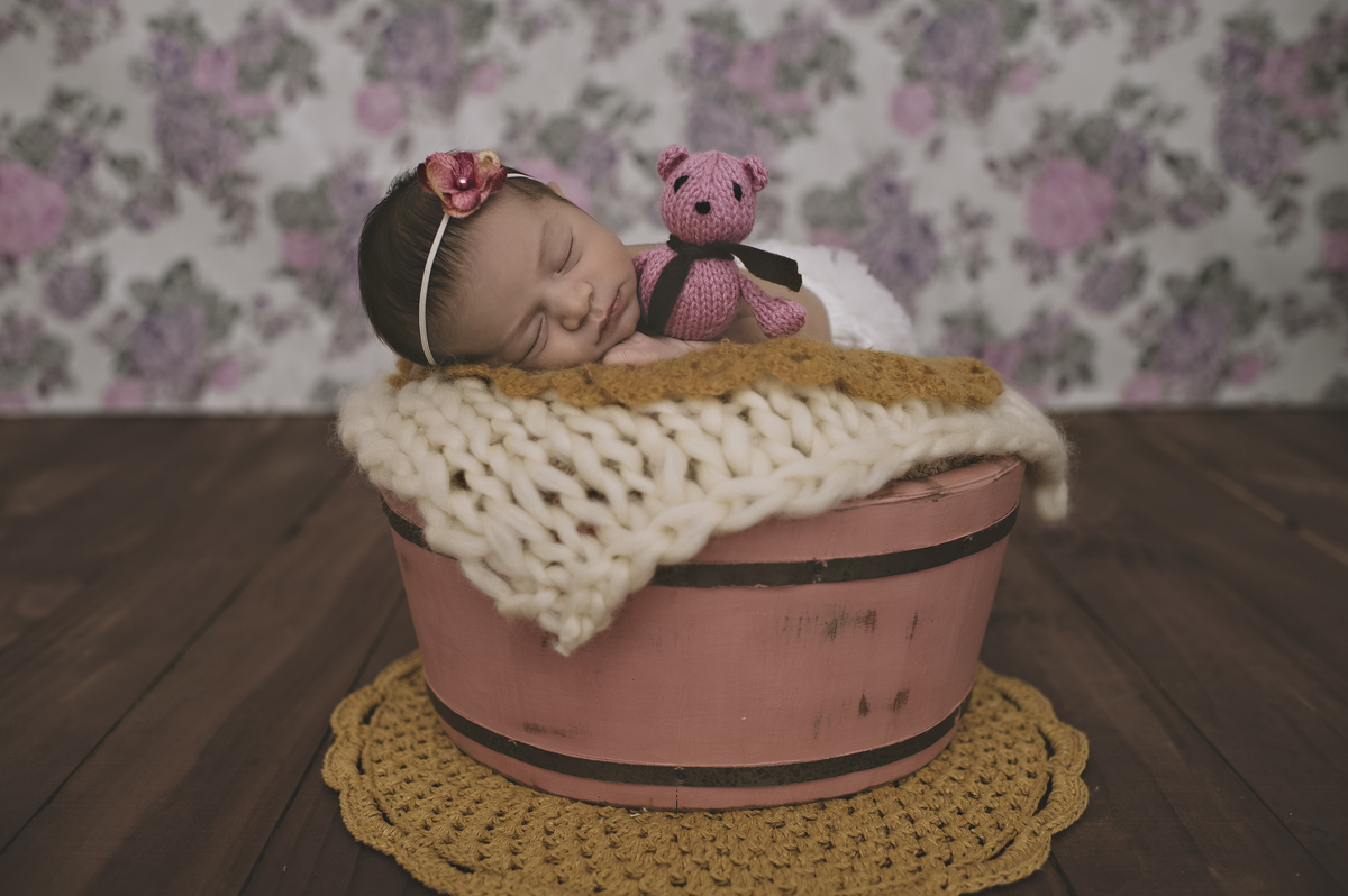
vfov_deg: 37.8
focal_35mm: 35
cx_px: 674
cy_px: 448
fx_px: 1309
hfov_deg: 54.5
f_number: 2.8
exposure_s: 1/250
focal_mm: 35
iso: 200
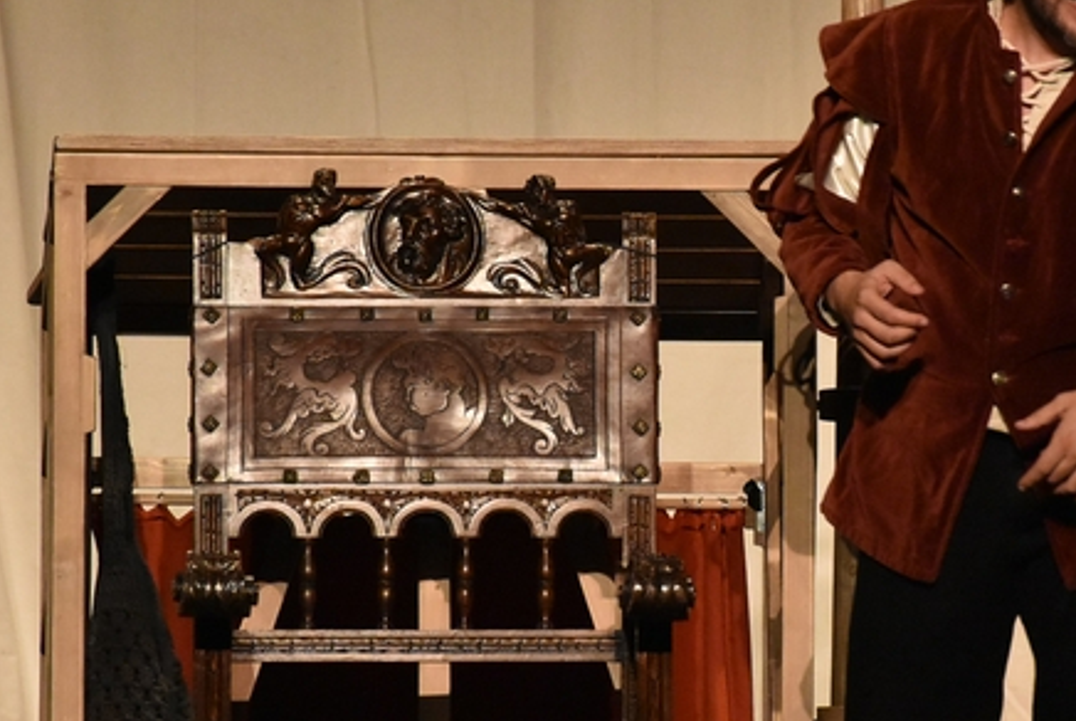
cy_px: 444
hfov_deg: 5.7
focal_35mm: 359
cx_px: 829
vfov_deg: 3.8
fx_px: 10744
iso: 4000
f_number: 5.6
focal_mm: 116
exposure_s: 1/125
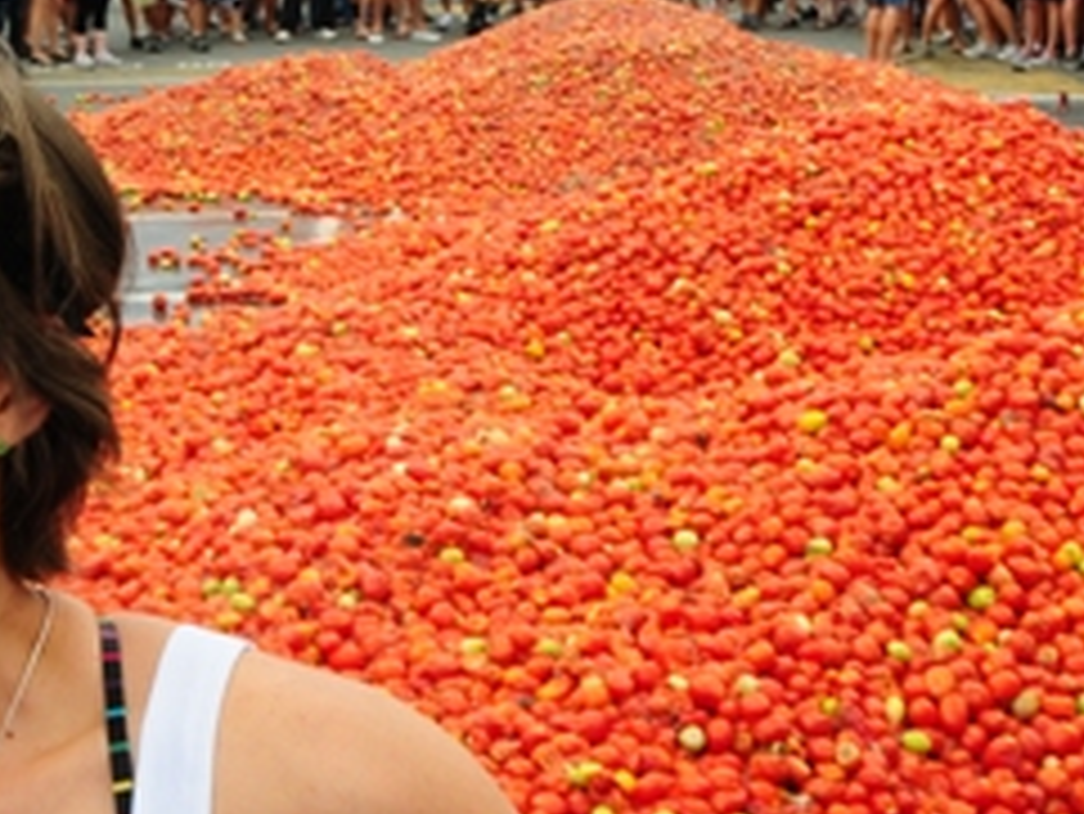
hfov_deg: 22.7
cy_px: -133
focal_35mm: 86
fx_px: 2694
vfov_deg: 16.5
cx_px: 535
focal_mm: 18
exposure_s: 1/80
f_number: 10
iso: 320
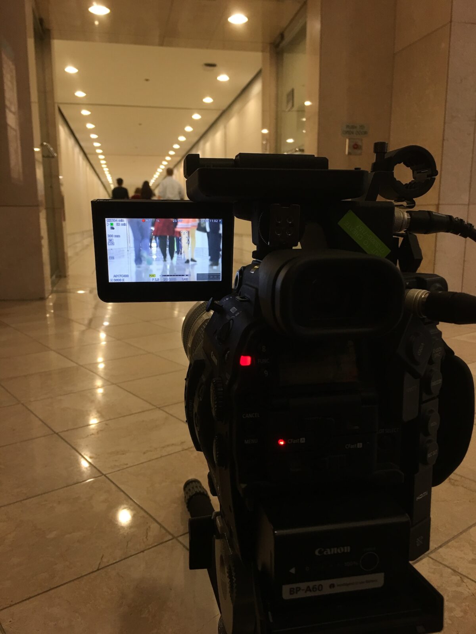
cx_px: 238
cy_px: 317
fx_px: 532
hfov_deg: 48.2
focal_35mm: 29
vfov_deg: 61.7
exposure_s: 1/15
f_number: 2.2
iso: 32
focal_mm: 4.15
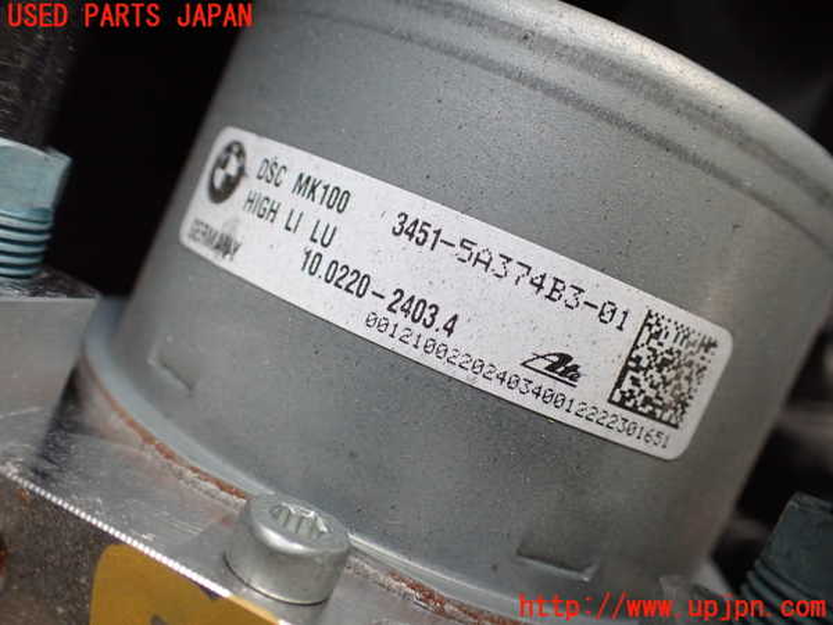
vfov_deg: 46.8
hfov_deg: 60.0
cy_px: 312
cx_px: 416
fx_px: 722
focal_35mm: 30
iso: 500
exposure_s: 1/125
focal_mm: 5.4
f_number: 2.3
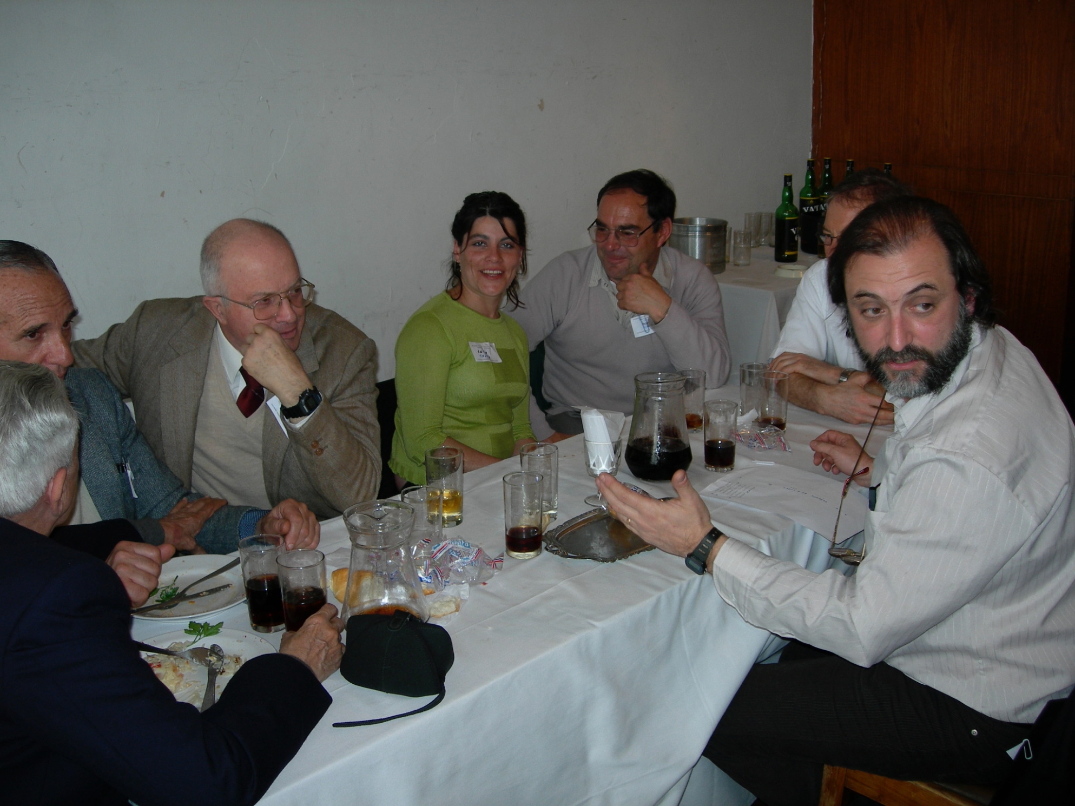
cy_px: 403
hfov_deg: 49.0
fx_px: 1180
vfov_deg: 37.7
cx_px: 538
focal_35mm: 38
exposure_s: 1/60.1
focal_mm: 7.8
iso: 50
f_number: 2.8
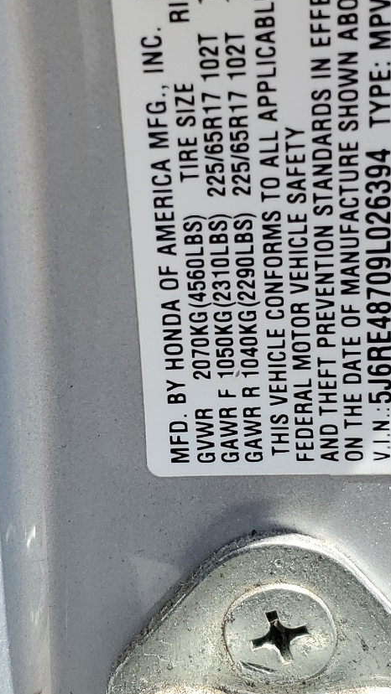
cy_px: 333
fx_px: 1345
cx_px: 128
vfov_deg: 29.0
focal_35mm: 73
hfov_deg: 16.5
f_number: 1.5
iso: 50
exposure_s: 1/909
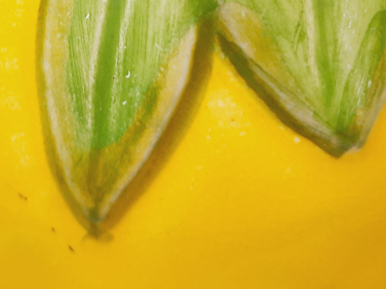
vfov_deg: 23.3
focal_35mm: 59
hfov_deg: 31.6
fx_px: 658
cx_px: 60
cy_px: -29
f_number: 2
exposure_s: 1/50
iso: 40
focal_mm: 4.6
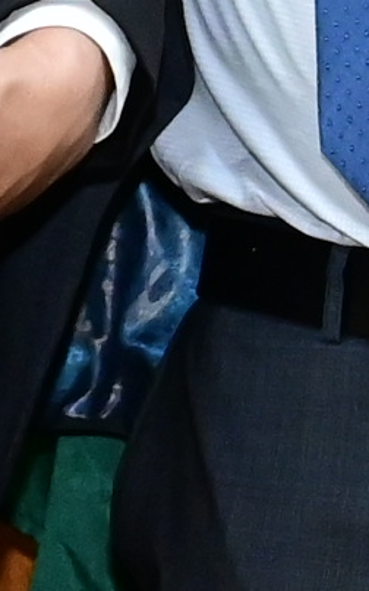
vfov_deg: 4.8
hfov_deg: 3.0
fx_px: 6949
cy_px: -534
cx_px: -548
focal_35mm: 432
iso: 4000
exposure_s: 1/125
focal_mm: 39
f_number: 4
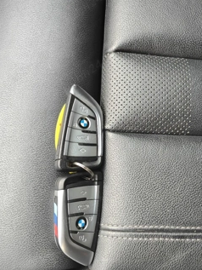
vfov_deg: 61.5
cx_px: 106
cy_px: 148
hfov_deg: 48.2
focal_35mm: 29
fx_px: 225
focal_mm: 6.06
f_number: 1.6
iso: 250
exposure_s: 1/152
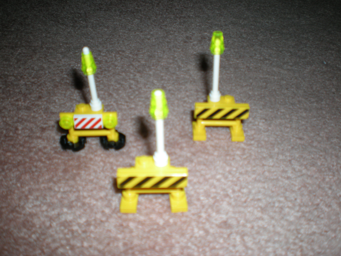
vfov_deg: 37.7
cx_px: 170
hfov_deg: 49.0
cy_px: 128
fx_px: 374
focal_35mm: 38
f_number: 3.1
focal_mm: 6.3
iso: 64
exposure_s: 1/60
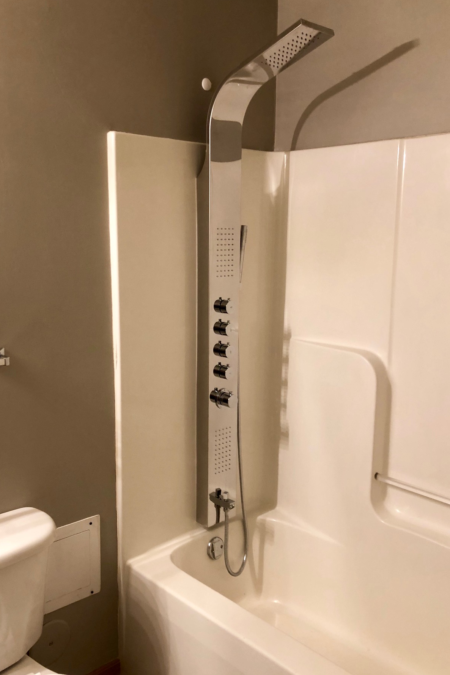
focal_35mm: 33
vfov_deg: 57.2
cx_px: 203
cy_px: 359
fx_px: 619
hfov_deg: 39.9
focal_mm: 4
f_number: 1.8
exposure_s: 1/15
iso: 50
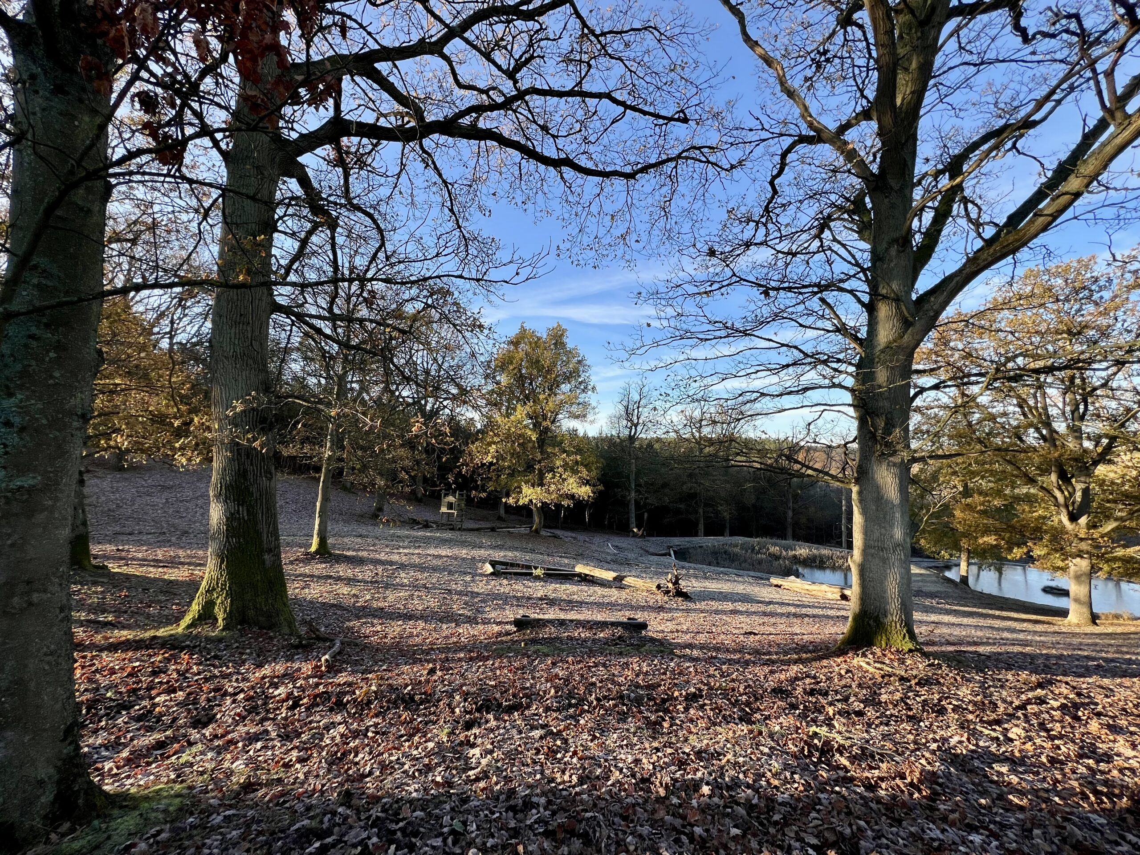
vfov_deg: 89.9
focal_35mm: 13
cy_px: 428
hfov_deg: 106.2
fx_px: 428
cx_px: 570
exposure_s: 1/442
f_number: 1.8
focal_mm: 1.57
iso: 32
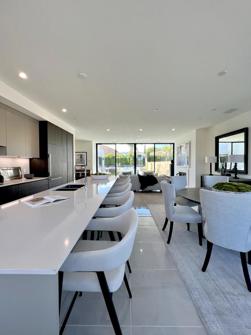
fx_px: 126
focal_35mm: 13
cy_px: 168
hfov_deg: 89.9
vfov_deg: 106.2
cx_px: 126
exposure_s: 1/134
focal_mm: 1.57
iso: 32
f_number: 1.8
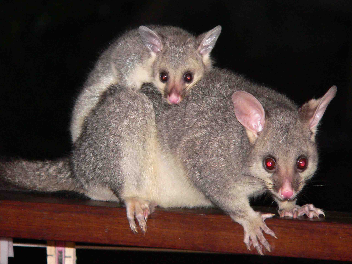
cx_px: 177
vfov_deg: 3.8
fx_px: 3966
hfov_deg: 5.1
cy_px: 132
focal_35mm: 390
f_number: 2.8
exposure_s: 1/30
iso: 400
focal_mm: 64.5
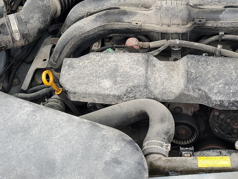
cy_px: 30
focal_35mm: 64
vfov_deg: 22.6
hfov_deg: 29.9
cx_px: 169
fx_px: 440
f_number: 1.5
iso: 50
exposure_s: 1/222
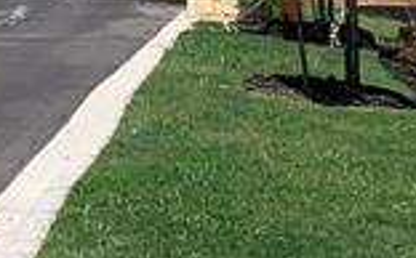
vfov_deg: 7.2
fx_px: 2049
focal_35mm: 181
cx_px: -933
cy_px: -56
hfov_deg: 8.9
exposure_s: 1/2994
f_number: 1.8
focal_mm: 4.25
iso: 25
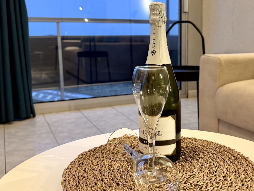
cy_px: 79
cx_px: 173
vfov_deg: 34.3
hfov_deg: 44.0
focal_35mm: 42
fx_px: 308
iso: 160
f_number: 1.78
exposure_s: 1/50
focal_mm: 6.76
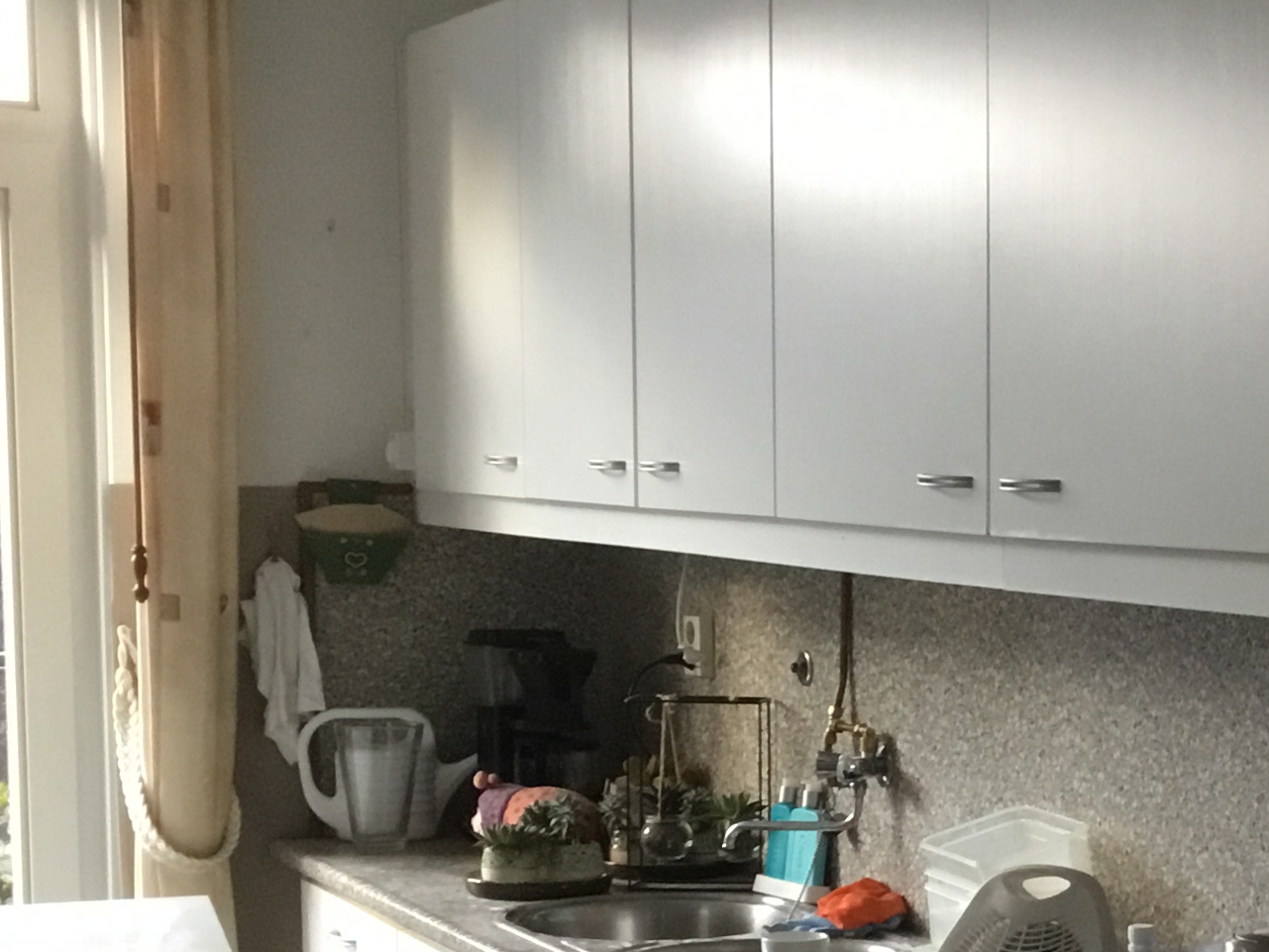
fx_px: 2896
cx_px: 1409
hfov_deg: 23.2
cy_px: 830
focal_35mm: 79
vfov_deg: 18.4
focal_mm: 3.3
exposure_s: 1/33
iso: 200
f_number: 2.4
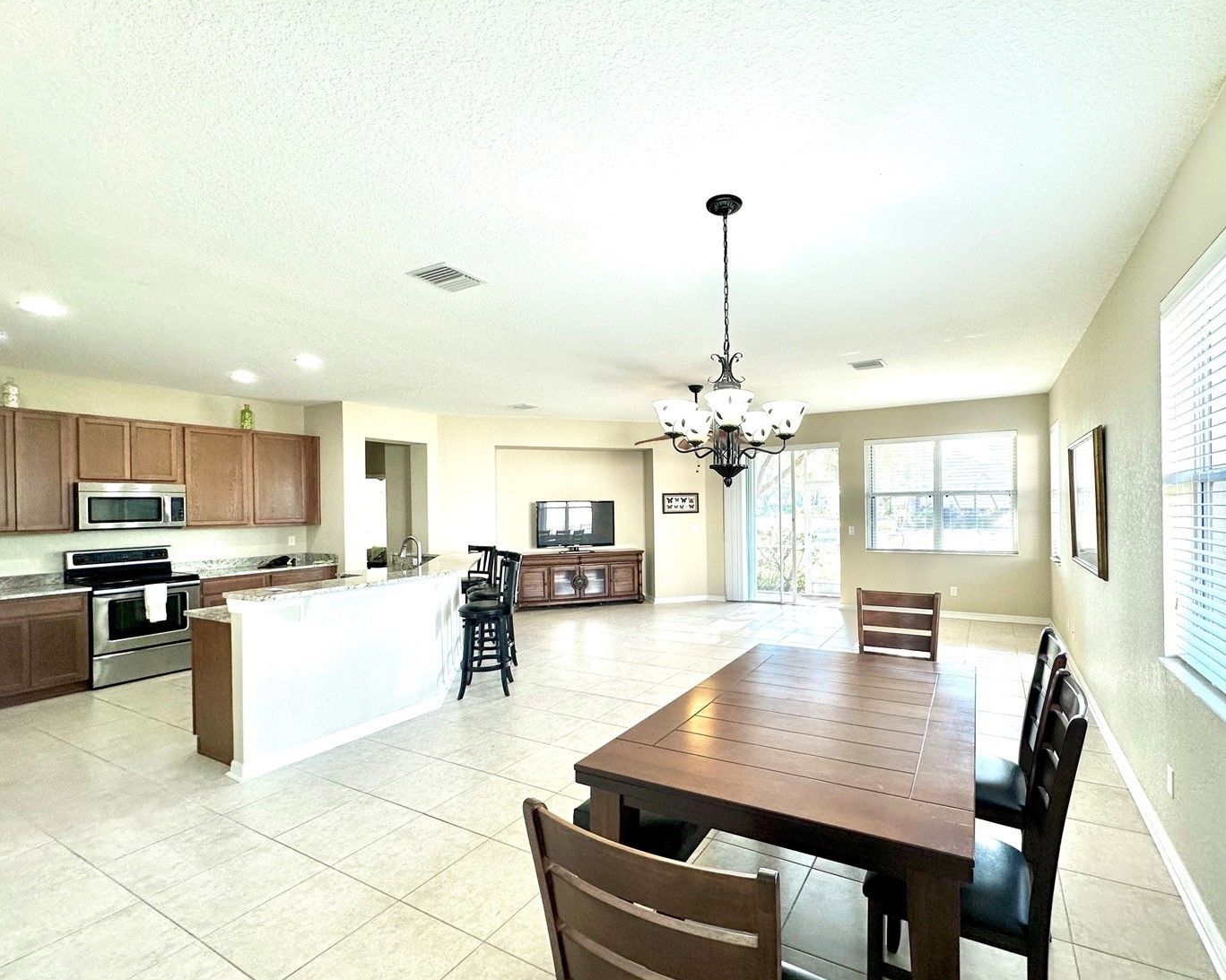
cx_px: 688
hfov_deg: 92.7
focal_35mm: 16
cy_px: 505
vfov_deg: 80.3
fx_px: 580
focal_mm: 2.22
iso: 100
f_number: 2.2
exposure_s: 1/120
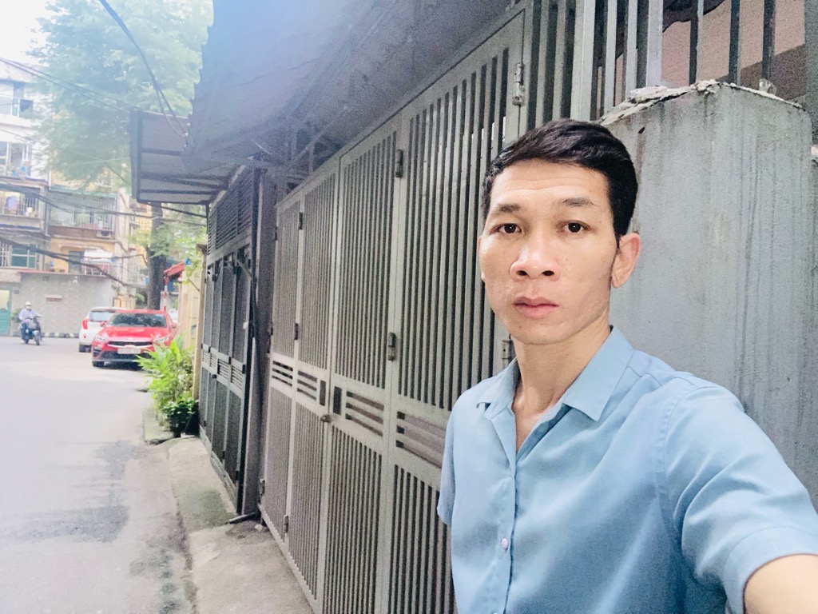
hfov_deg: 73.9
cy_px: 307
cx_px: 409
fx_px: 544
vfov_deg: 58.9
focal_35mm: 23
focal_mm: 2.71
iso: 400
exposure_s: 1/30
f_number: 2.2
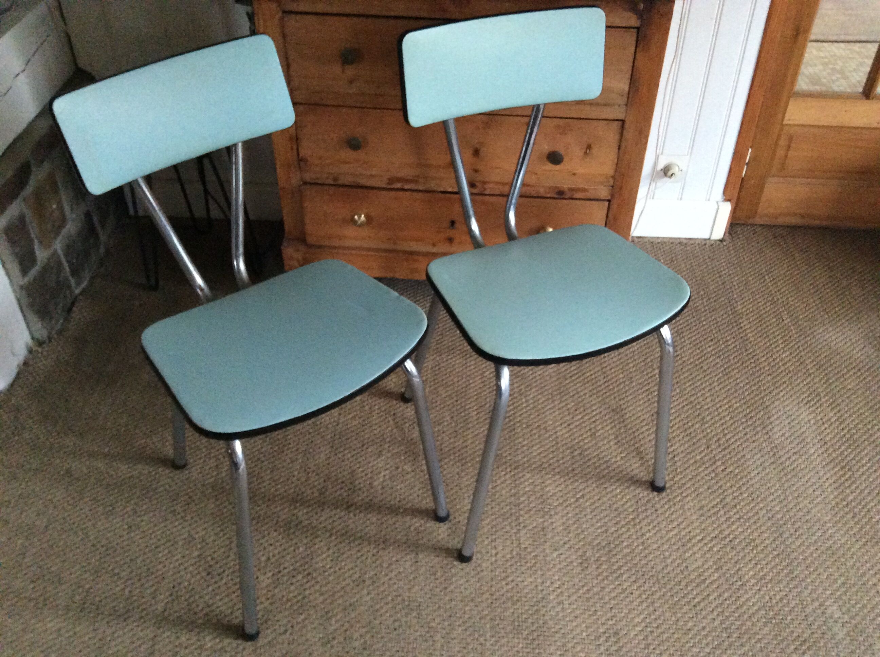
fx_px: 812
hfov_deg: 56.9
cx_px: 440
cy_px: 328
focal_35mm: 32
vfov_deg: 44.1
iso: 320
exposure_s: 1/25
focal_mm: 3.3
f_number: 2.4
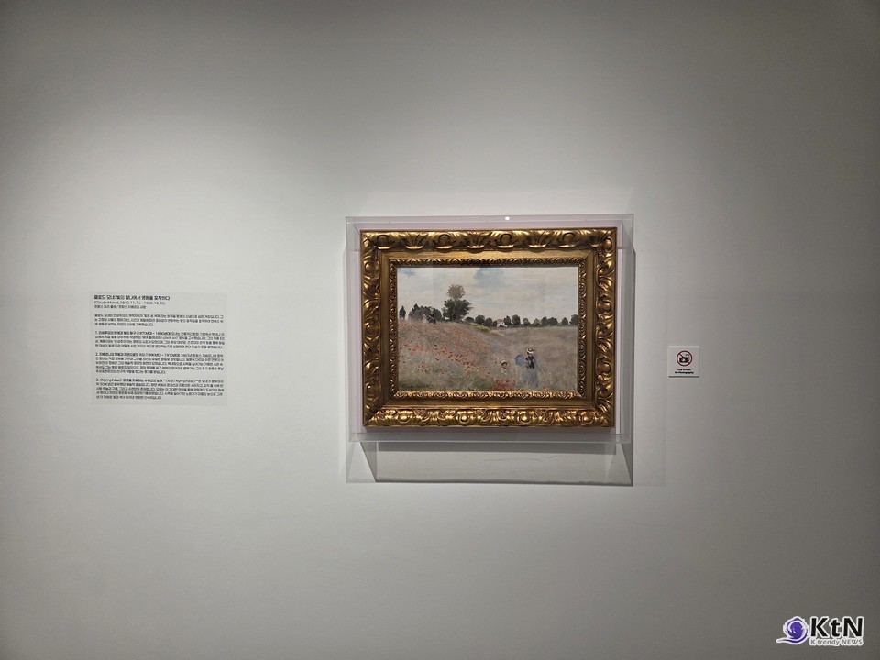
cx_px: 440
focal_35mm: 23
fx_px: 585
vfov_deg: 58.9
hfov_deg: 73.9
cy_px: 330
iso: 100
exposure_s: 1/180
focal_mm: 5.4
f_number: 1.8
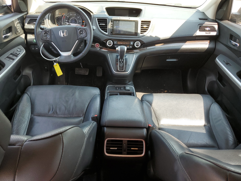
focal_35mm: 26
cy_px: 90
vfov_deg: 53.1
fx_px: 181
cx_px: 120
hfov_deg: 67.3
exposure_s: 1/161
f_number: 1.5
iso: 50
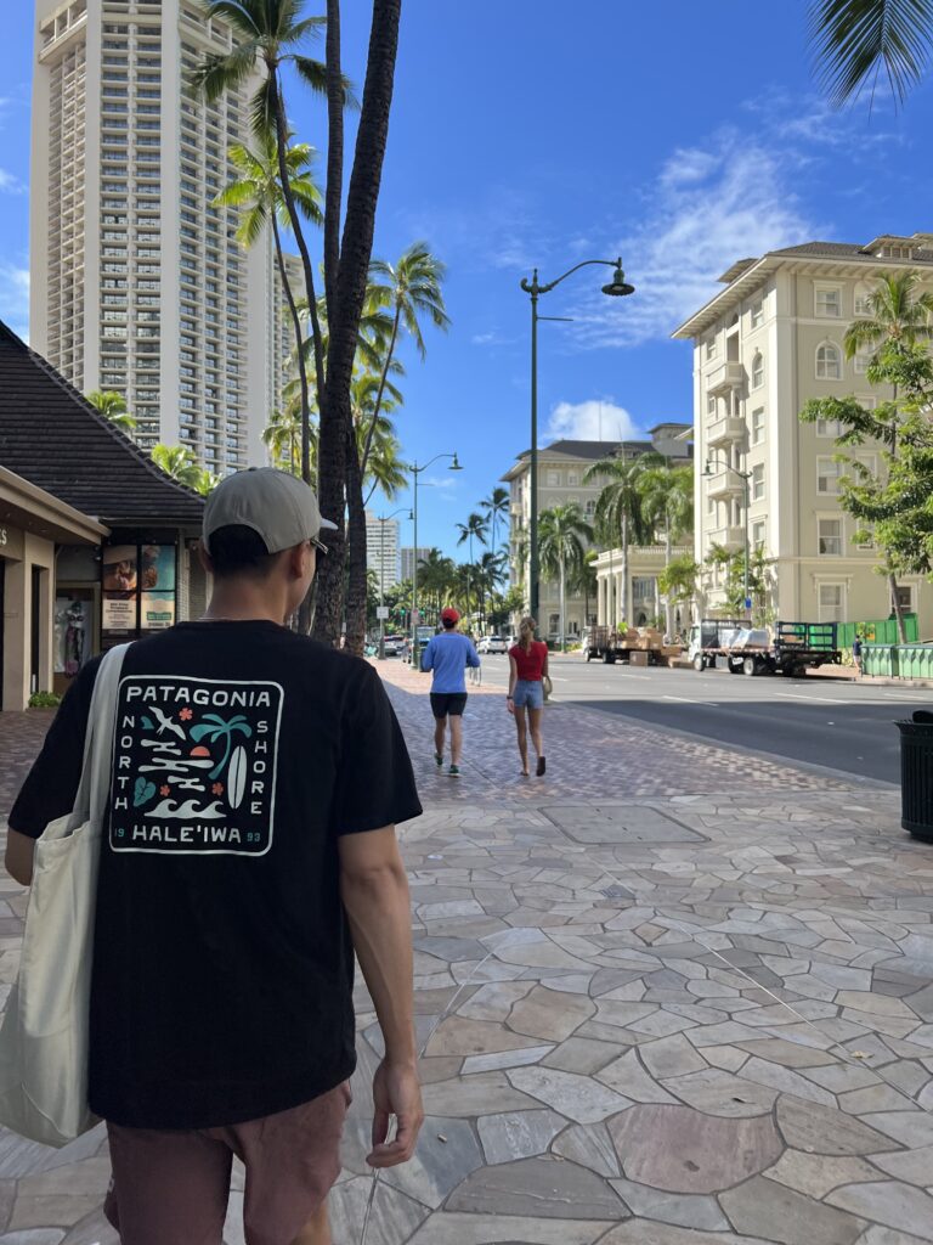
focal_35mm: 26
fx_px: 934
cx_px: 466
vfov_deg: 67.3
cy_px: 622
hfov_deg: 53.1
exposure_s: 1/1808
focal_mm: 5.7
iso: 50
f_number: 1.5
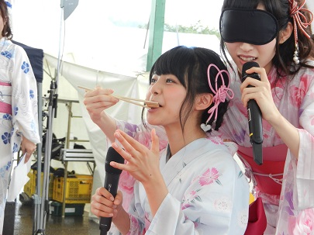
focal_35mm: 106
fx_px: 961
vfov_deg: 13.9
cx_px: 157
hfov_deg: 18.6
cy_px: 118
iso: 160
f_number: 5
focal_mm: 19.1
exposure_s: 1/60
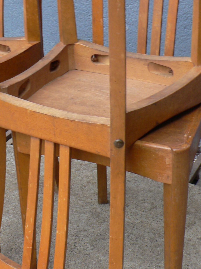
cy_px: 108
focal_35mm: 76
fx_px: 589
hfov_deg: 19.0
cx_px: 17
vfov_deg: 25.6
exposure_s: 1/30
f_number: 2.8
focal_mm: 6
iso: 80
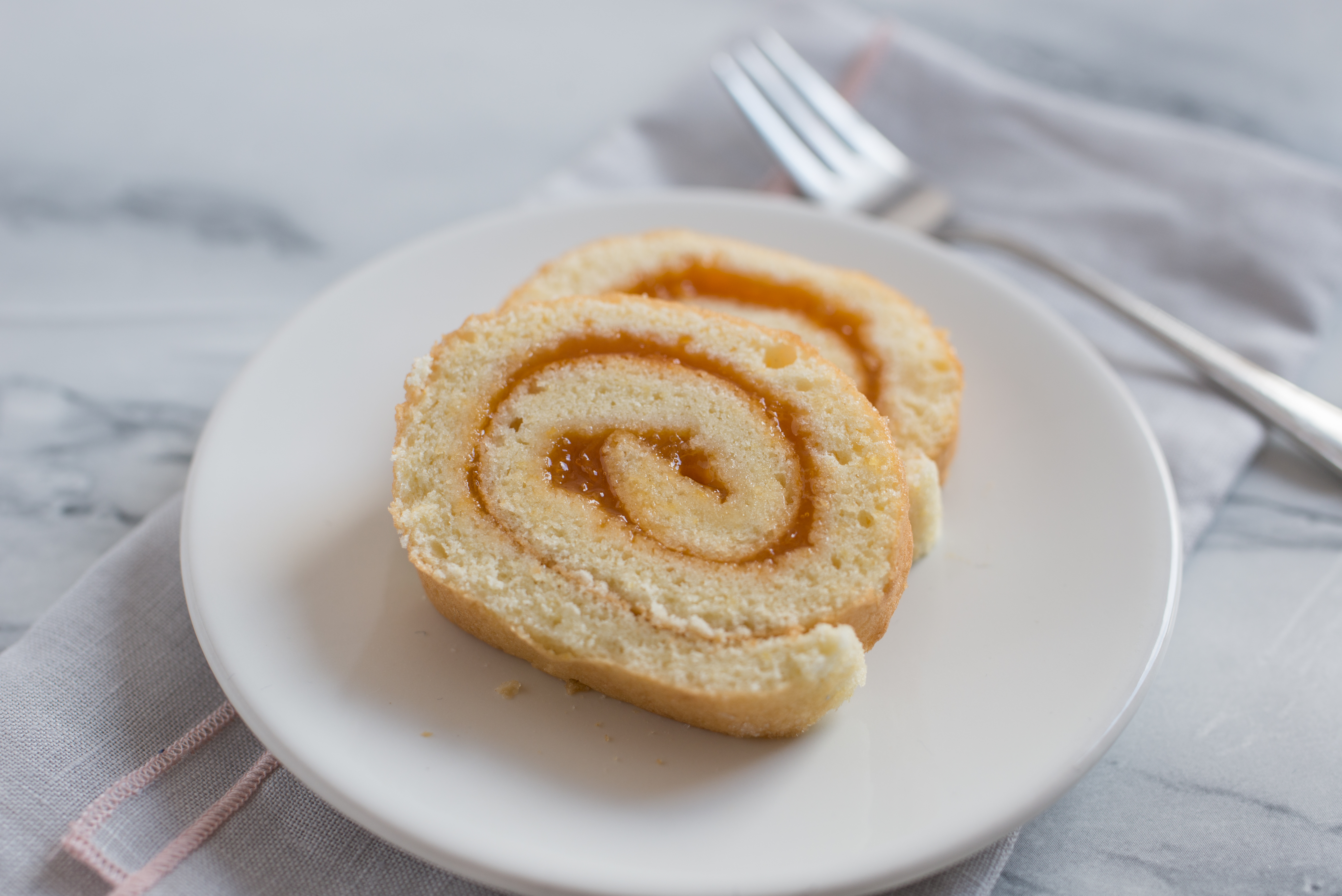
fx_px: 1678
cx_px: 671
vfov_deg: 29.9
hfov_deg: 43.6
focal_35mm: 45
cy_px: 448
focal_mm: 45
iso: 200
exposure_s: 1/80
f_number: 4.5
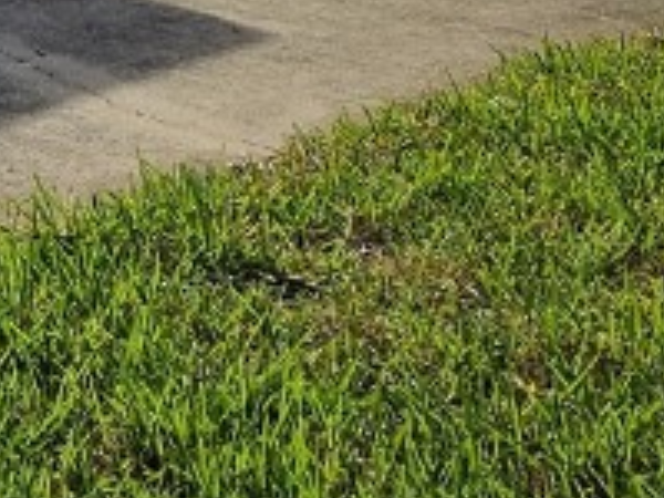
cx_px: -448
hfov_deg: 15.0
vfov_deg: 11.0
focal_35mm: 118
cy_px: -608
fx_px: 2263
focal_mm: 5.4
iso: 25
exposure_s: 1/2265
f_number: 1.8
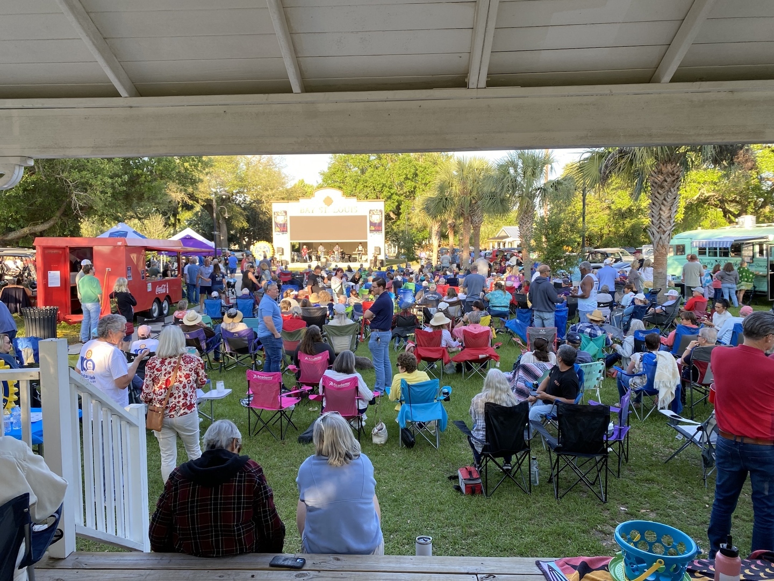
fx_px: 581
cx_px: 387
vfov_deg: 53.1
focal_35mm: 26
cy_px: 290
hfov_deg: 67.3
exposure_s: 1/162
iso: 32
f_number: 1.8
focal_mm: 4.25
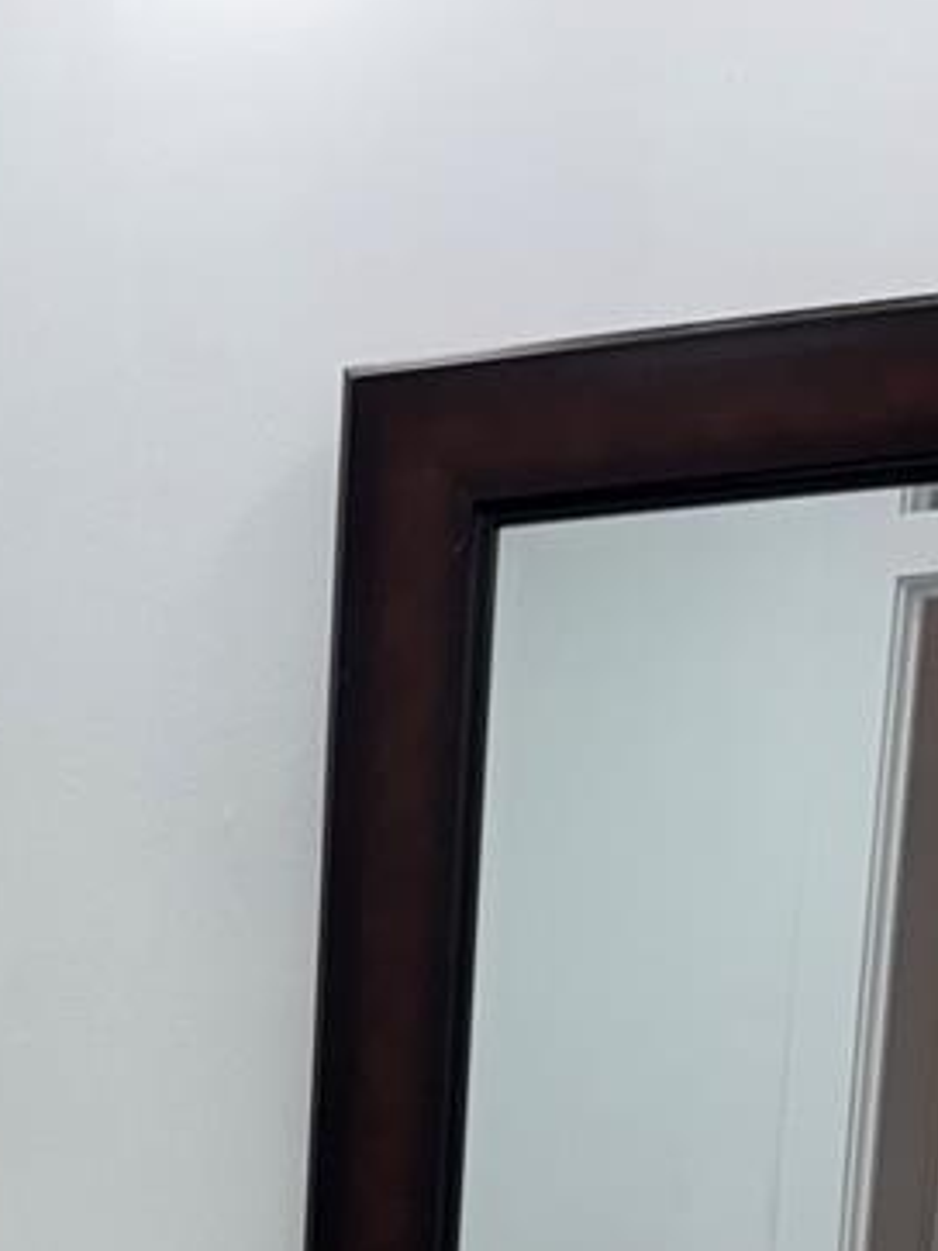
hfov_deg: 16.3
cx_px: -266
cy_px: 1930
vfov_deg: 19.5
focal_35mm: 86
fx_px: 3109
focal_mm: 5.96
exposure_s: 1/120
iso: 40
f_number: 1.6
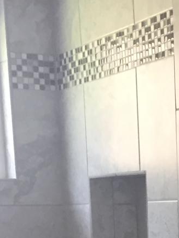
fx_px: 917
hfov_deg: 10.9
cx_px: 226
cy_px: 402
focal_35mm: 133
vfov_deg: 13.6
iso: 80
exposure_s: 1/30
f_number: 2.2
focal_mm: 4.15
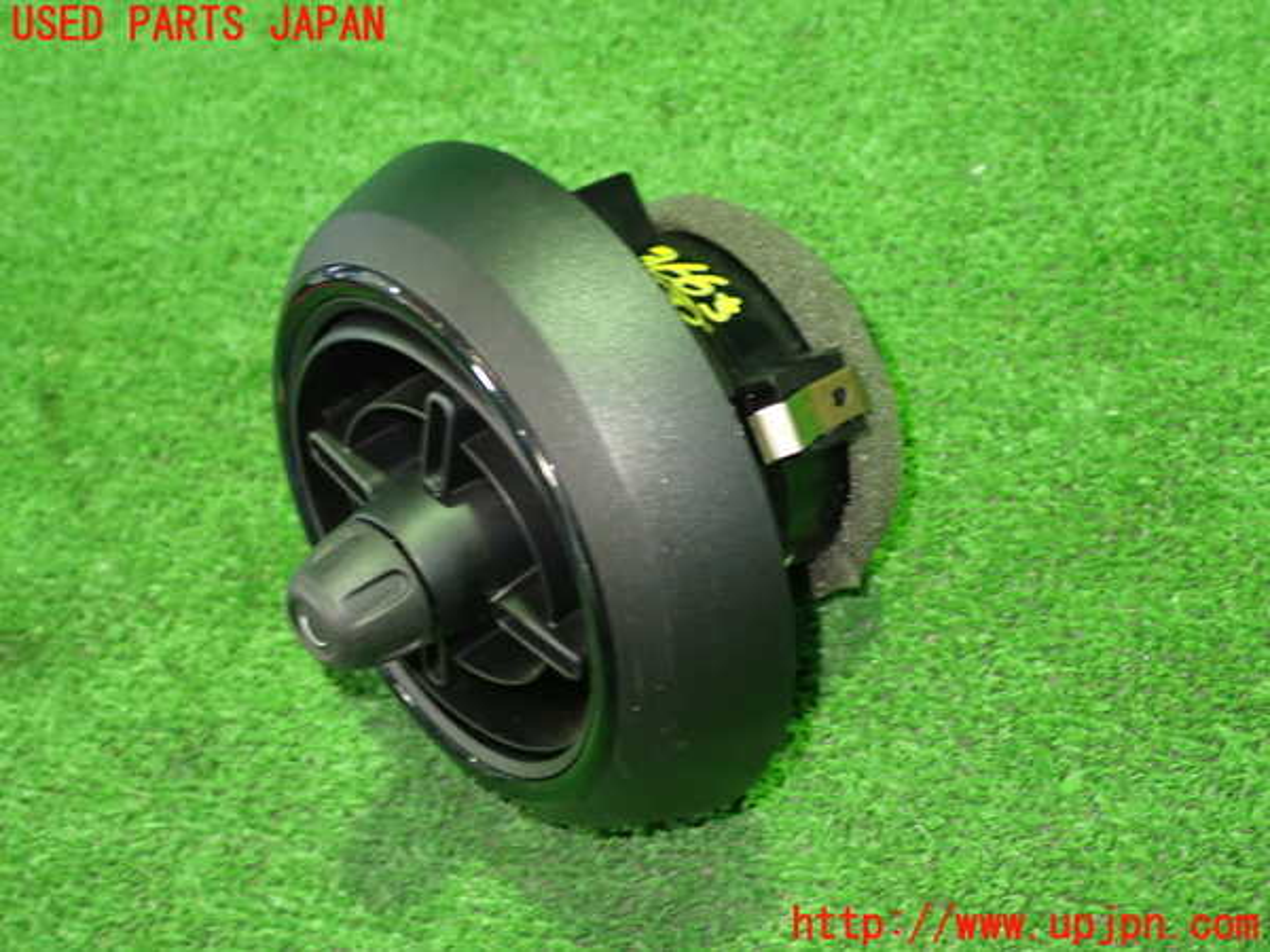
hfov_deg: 38.2
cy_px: 476
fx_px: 1834
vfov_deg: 29.1
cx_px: 635
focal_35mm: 50
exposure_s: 1/15
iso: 800
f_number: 3.2
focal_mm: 9.01
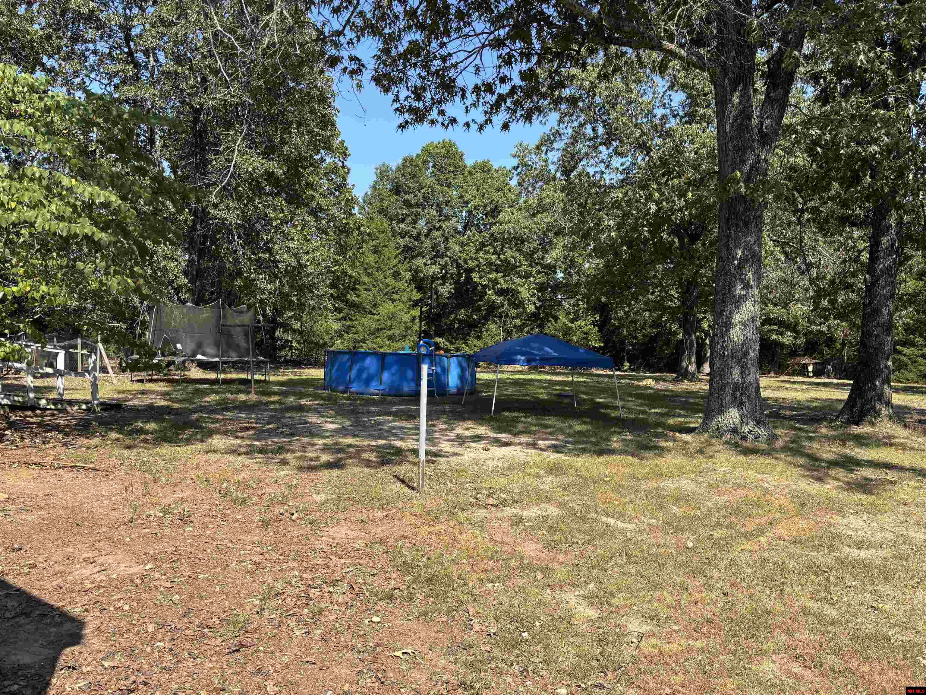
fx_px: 696
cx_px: 463
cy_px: 348
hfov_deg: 67.3
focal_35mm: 26
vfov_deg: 53.1
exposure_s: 1/1499
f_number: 1.6
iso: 50
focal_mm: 5.96
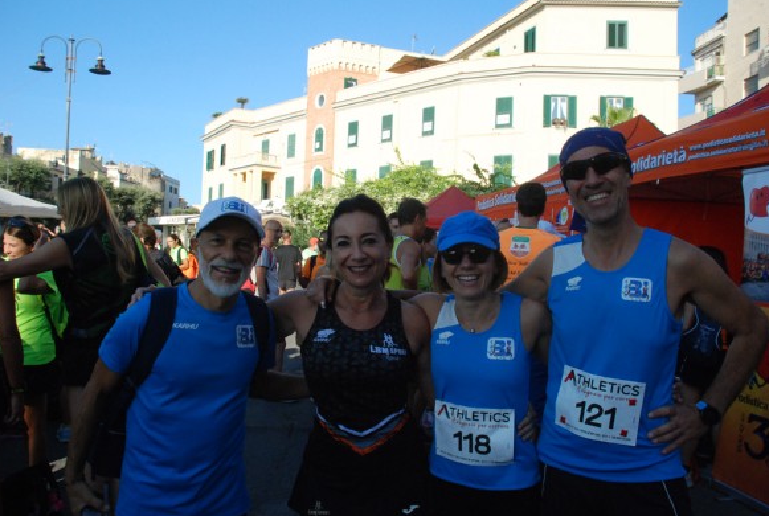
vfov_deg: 42.5
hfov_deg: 60.2
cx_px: 389
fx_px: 664
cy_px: 257
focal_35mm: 31
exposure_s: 1/1600
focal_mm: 20
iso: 1000
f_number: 6.3
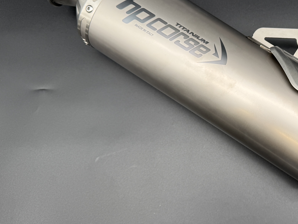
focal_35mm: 43
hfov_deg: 41.4
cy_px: 104
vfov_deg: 33.6
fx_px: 370
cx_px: 251
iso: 64
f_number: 1.78
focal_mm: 6.76
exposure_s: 1/100
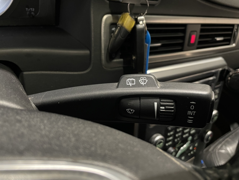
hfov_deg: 67.3
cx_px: 120
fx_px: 180
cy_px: 90
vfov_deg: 53.1
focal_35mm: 26
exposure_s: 1/50
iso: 400
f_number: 1.6
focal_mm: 4.2
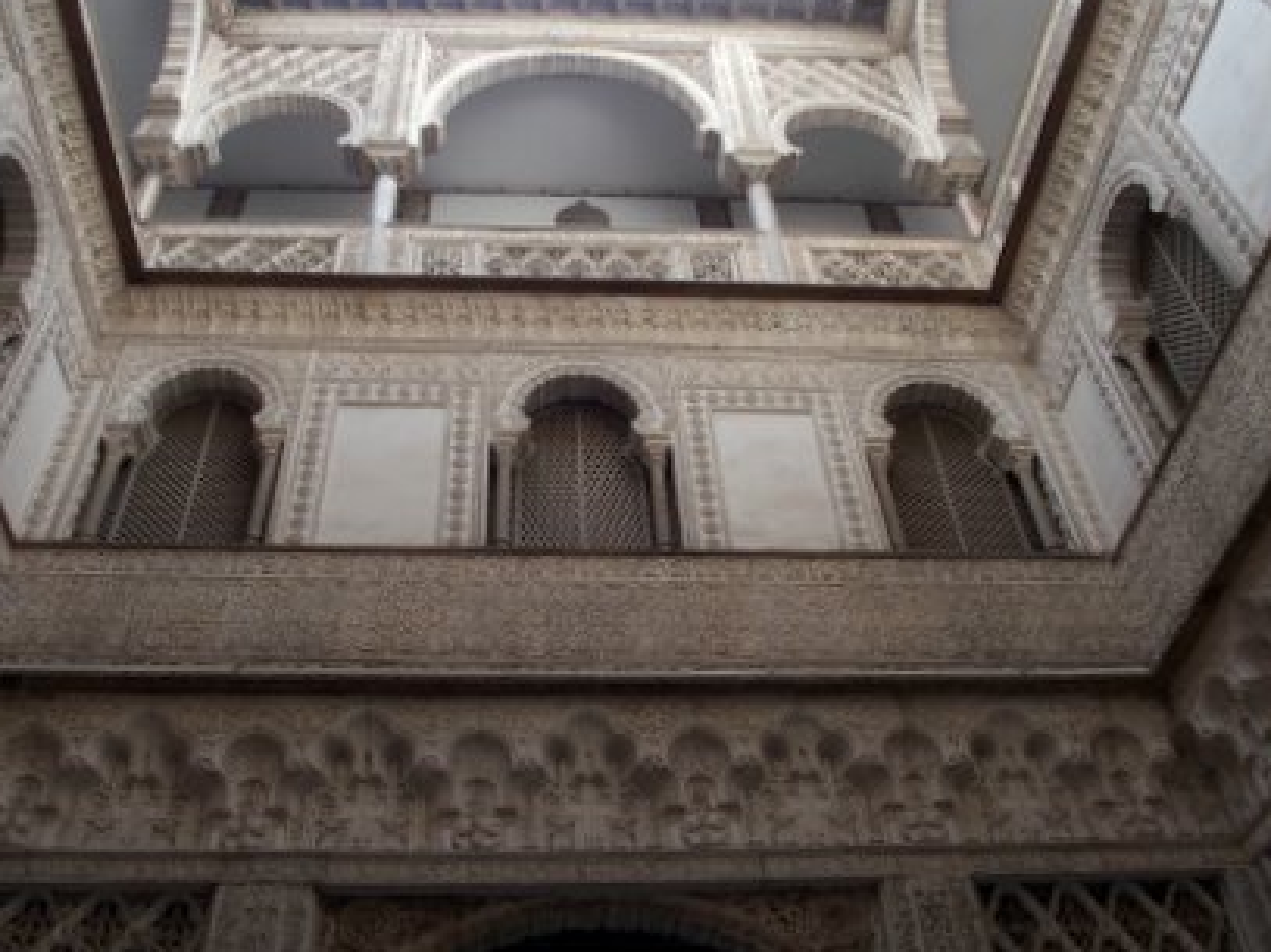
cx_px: 600
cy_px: 471
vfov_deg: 42.9
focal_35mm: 33
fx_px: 1211
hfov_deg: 55.3
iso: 100
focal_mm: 6
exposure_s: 1/125
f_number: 3.2
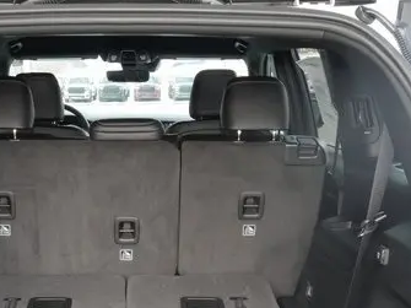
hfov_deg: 29.6
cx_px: 129
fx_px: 771
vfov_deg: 21.9
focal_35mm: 65
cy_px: 294
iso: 1250
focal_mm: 17
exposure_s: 1/60
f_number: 10
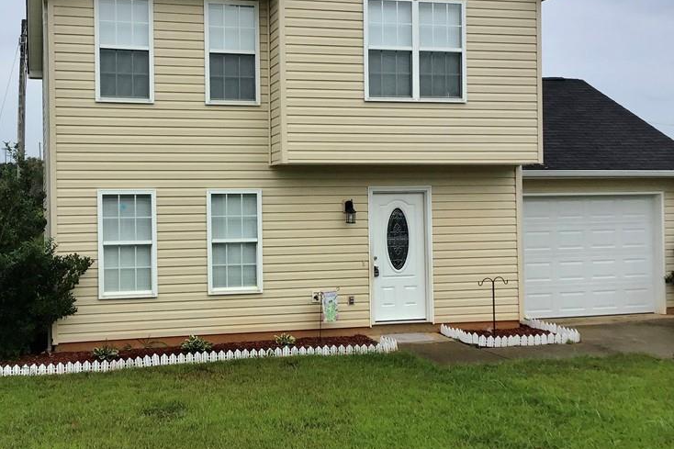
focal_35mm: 45
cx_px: 263
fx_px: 842
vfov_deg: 29.8
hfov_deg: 43.3
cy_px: 196
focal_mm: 3.3
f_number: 2.4
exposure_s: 1/331
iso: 25
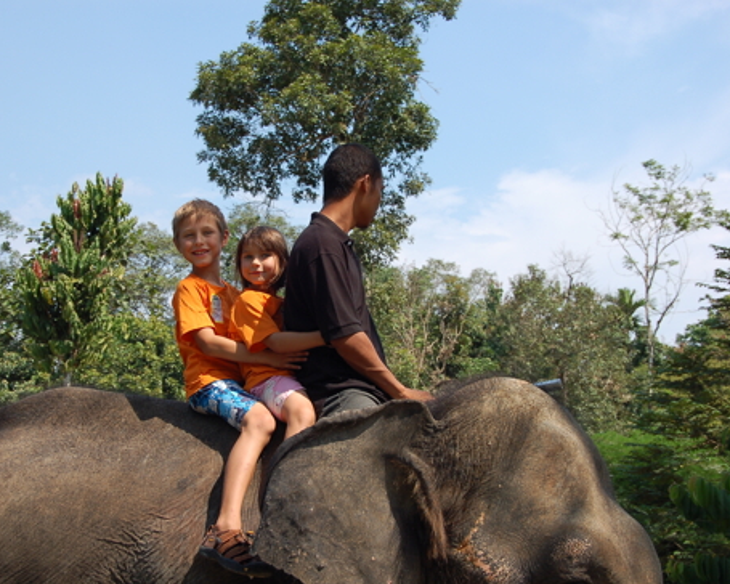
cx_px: 303
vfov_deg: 25.6
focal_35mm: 60
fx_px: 1287
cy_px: 292
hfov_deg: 31.6
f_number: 8
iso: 200
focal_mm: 35
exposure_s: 1/250
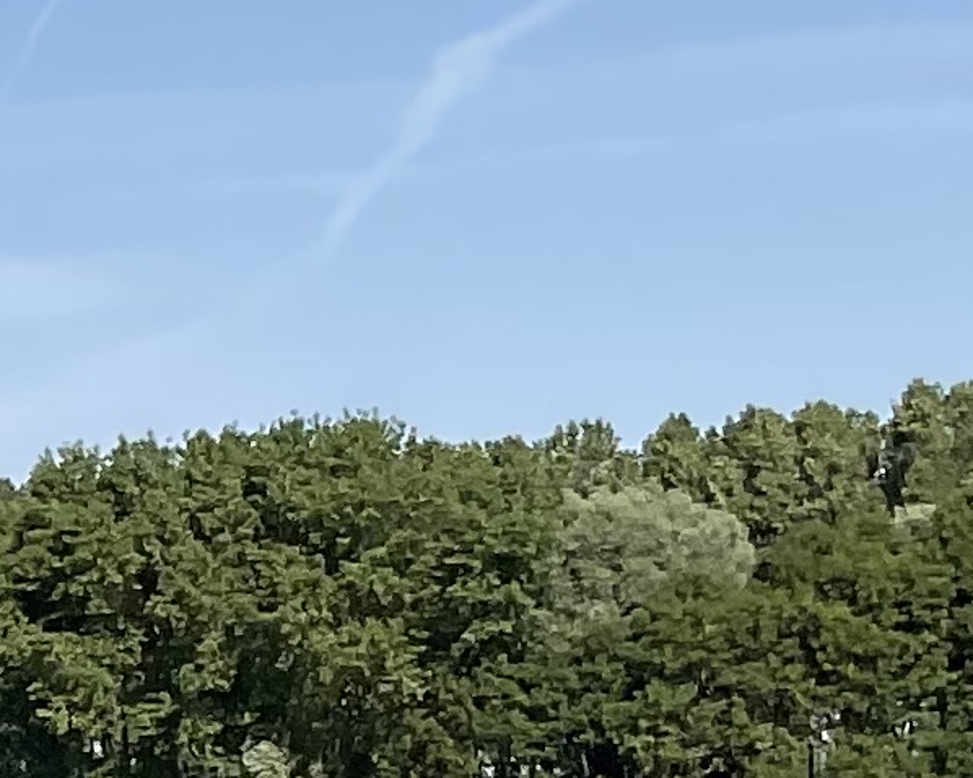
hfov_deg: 9.3
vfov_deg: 8.0
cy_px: 1077
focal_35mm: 191
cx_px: -1098
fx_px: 5498
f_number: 1.8
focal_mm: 3
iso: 16
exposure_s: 1/2227
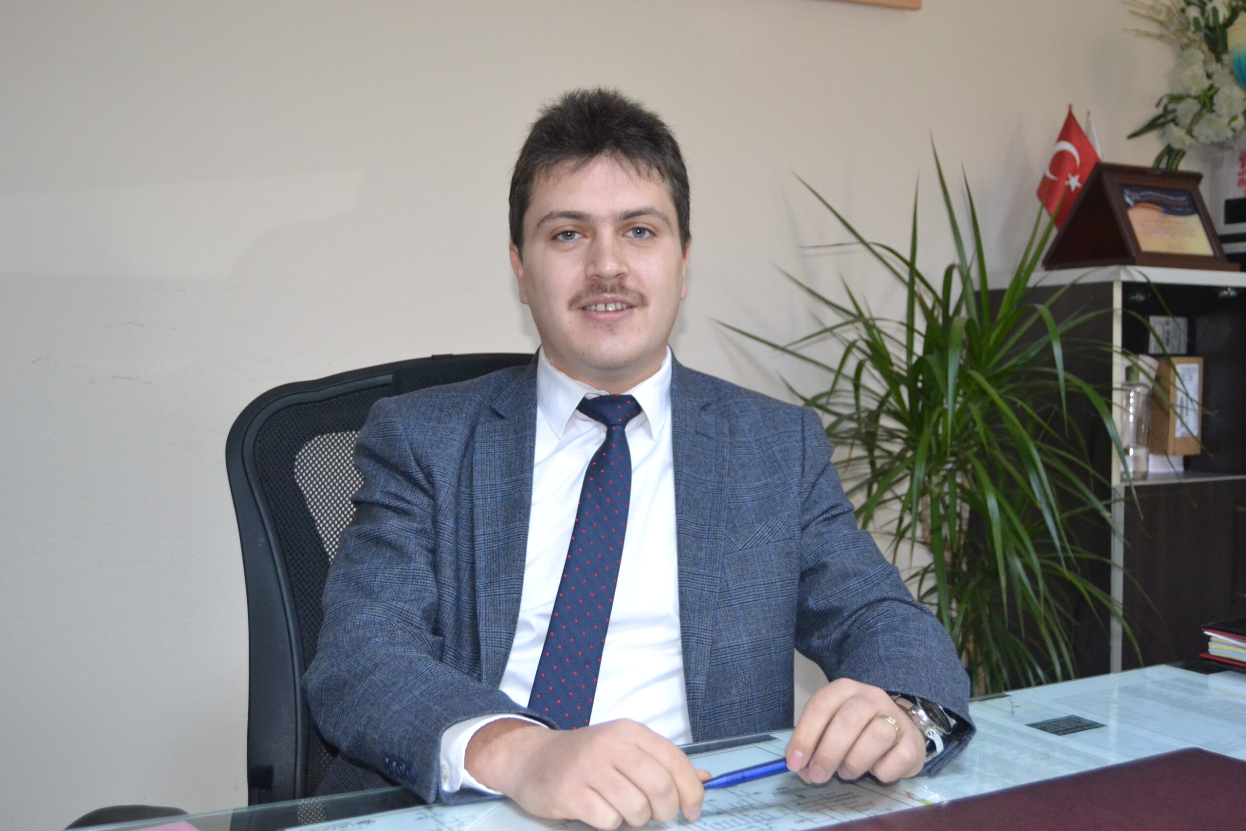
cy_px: 416
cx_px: 623
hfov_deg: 49.6
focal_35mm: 39
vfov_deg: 34.2
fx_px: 1350
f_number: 4
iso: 2000
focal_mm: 26
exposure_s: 1/60
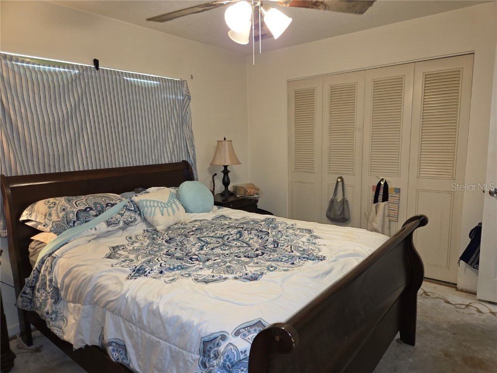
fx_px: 330
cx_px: 248
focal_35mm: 23
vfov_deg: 58.9
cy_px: 186
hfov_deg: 73.9
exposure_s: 1/24
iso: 125
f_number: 1.8
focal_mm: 5.4
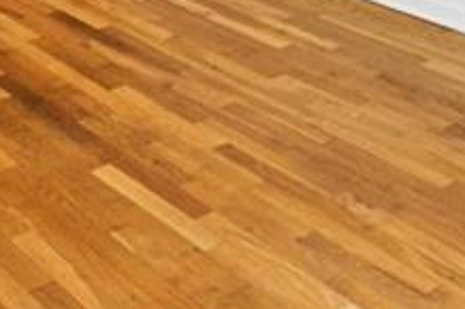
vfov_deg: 14.4
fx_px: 968
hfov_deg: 26.7
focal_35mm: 75
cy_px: -344
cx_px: 339
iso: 400
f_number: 8
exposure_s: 1/3
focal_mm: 16
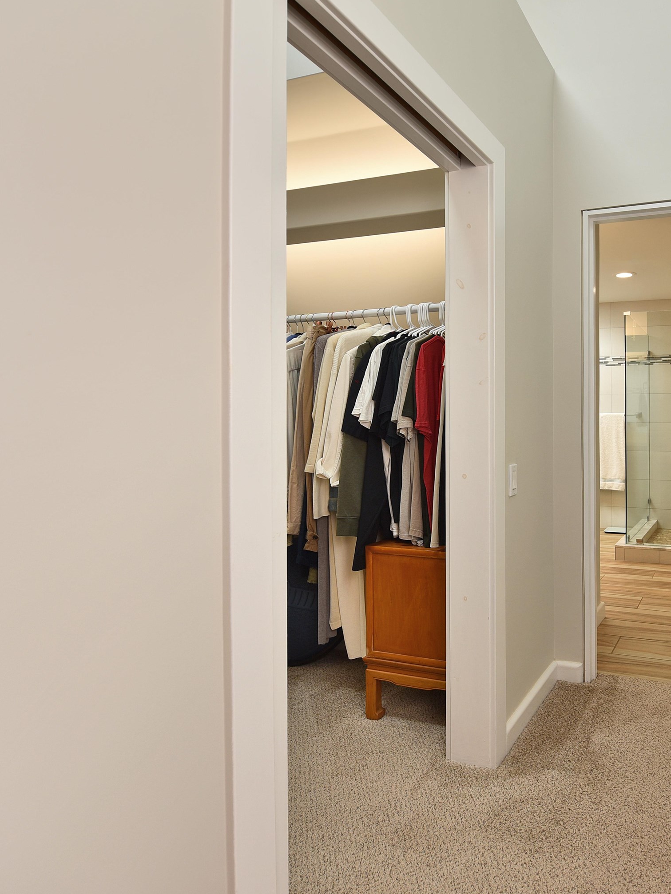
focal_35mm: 22
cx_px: 561
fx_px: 568
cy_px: 443
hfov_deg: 55.6
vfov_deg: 76.4
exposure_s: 1/60
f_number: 16
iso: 1600
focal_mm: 15
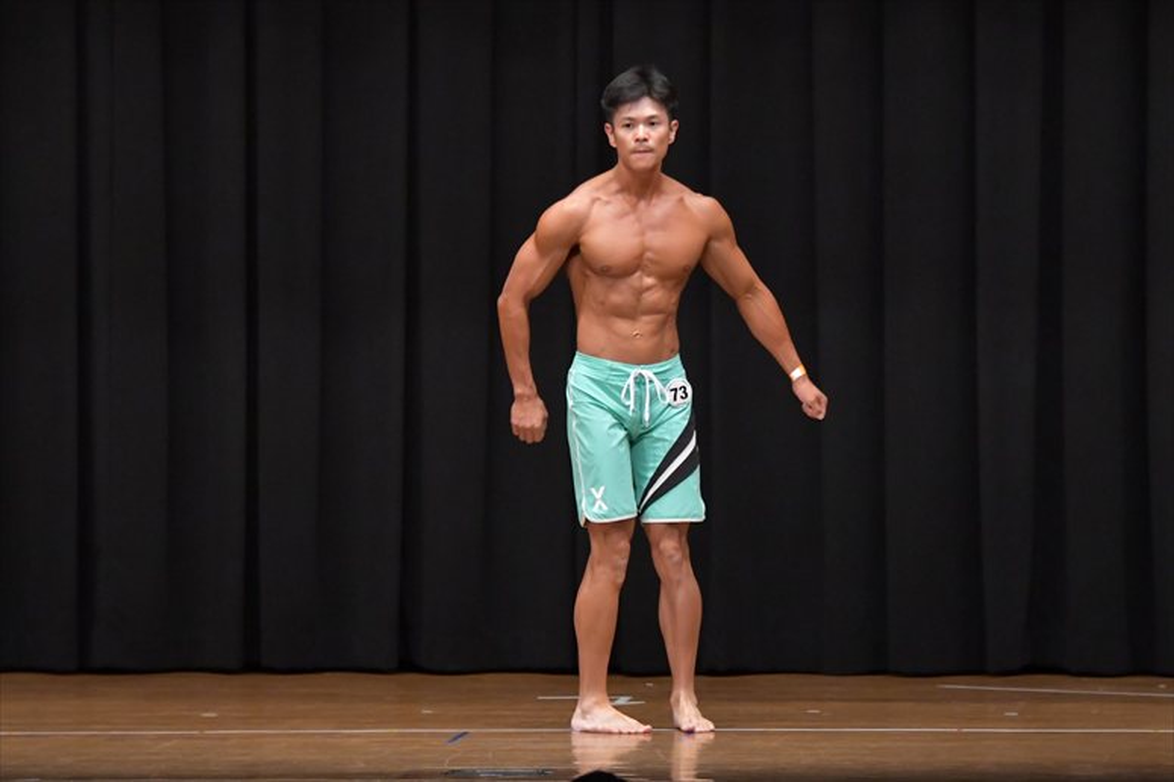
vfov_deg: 6.1
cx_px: 587
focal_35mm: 225
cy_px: 391
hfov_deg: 9.2
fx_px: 7334
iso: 6400
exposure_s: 1/400
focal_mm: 150
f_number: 5.6
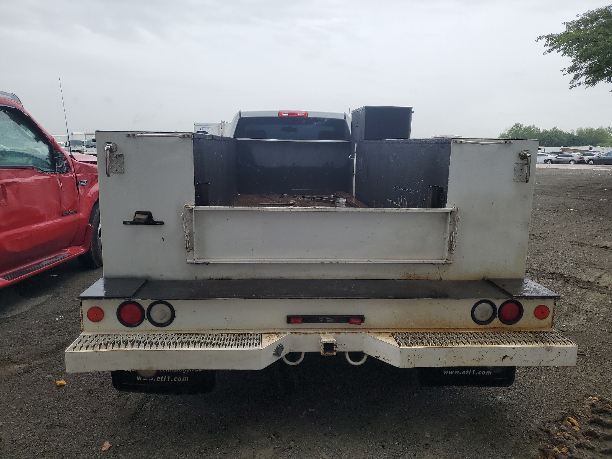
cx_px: 306
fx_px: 460
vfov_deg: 53.1
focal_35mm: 26
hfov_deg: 67.3
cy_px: 230
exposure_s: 1/1250
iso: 50
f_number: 1.5
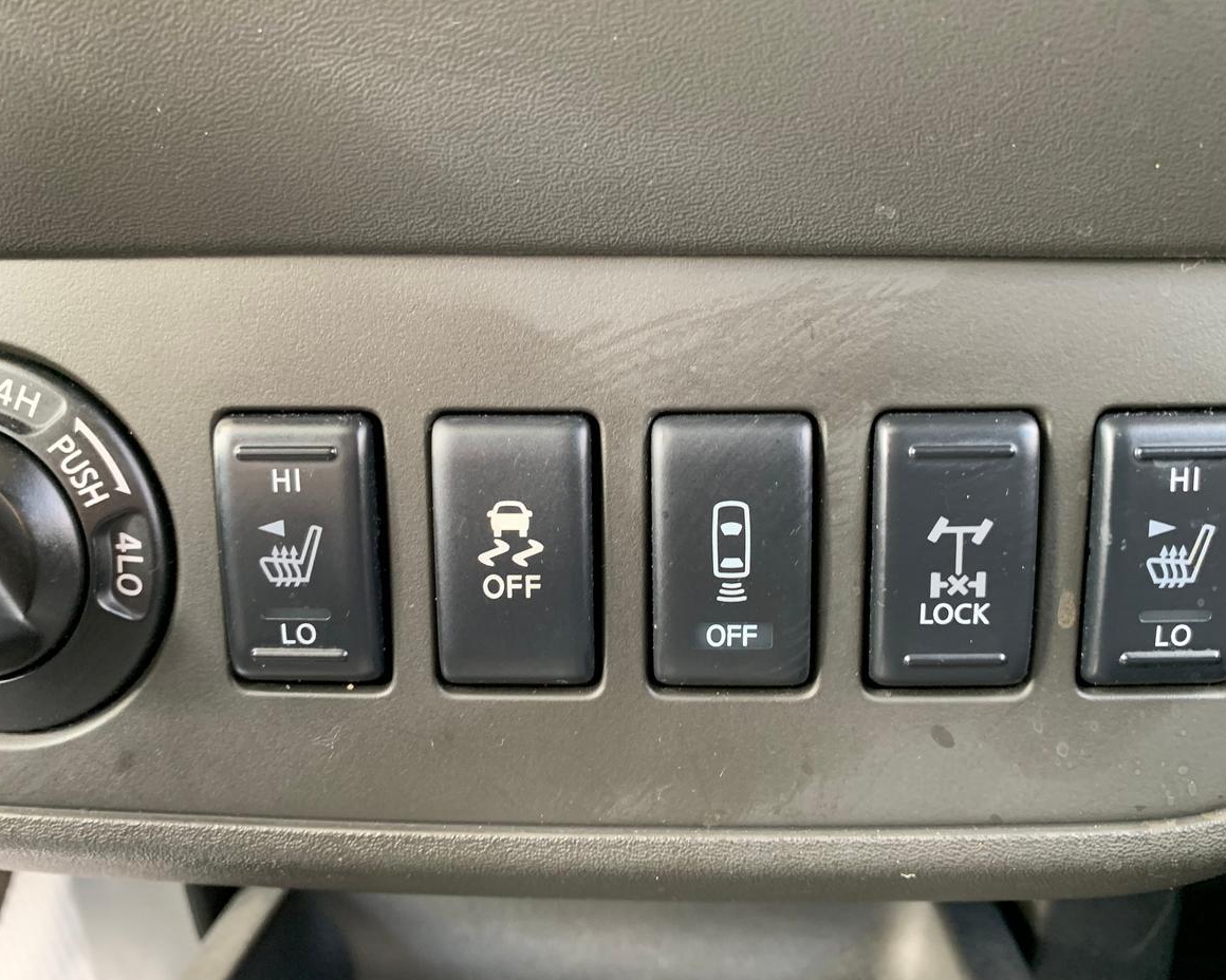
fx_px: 1016
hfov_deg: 62.1
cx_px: 654
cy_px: 505
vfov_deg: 51.5
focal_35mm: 28
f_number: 1.8
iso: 250
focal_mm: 4.25
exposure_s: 1/60
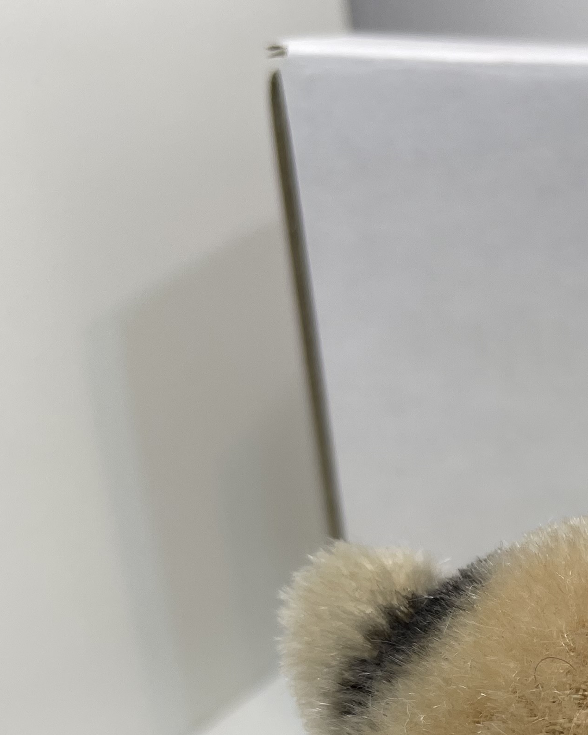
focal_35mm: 62
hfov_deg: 20.6
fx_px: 1348
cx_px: 905
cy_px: 671
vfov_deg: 29.2
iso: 32
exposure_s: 1/173
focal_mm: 5.1
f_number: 1.6
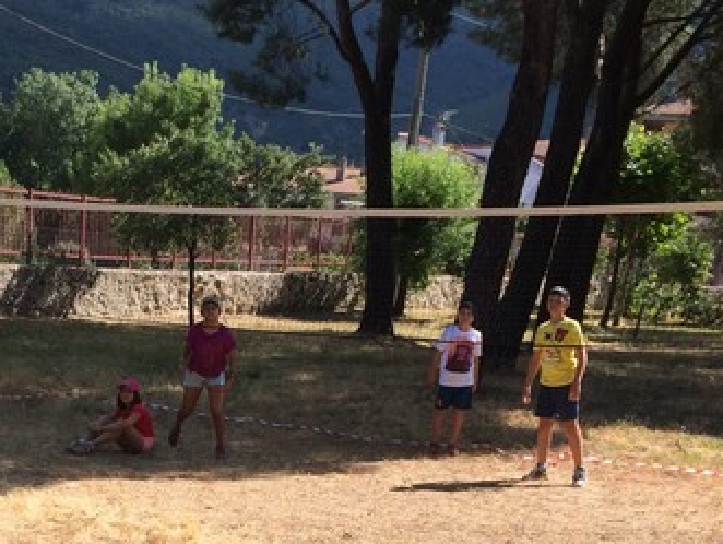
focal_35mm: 70
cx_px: 103
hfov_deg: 27.0
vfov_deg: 20.4
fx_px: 1464
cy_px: 551
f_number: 2.2
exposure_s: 1/1172
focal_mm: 4.15
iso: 32
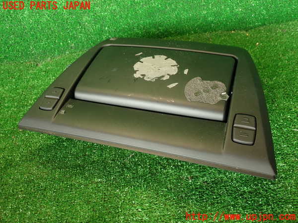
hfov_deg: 56.8
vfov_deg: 44.2
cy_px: 112
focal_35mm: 32
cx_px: 149
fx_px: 275
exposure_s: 1/30
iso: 200
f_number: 2.4
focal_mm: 5.79
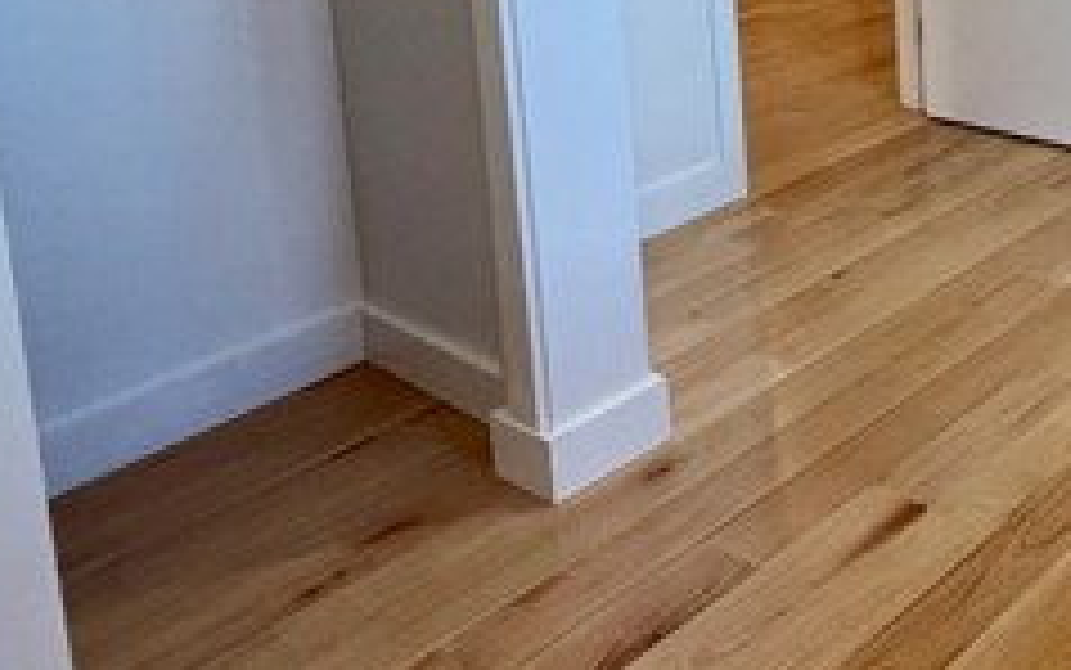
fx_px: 1080
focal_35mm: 37
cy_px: -27
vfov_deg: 31.4
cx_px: 1008
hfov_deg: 46.3
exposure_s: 1/120
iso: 125
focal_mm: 1.57
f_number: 1.8
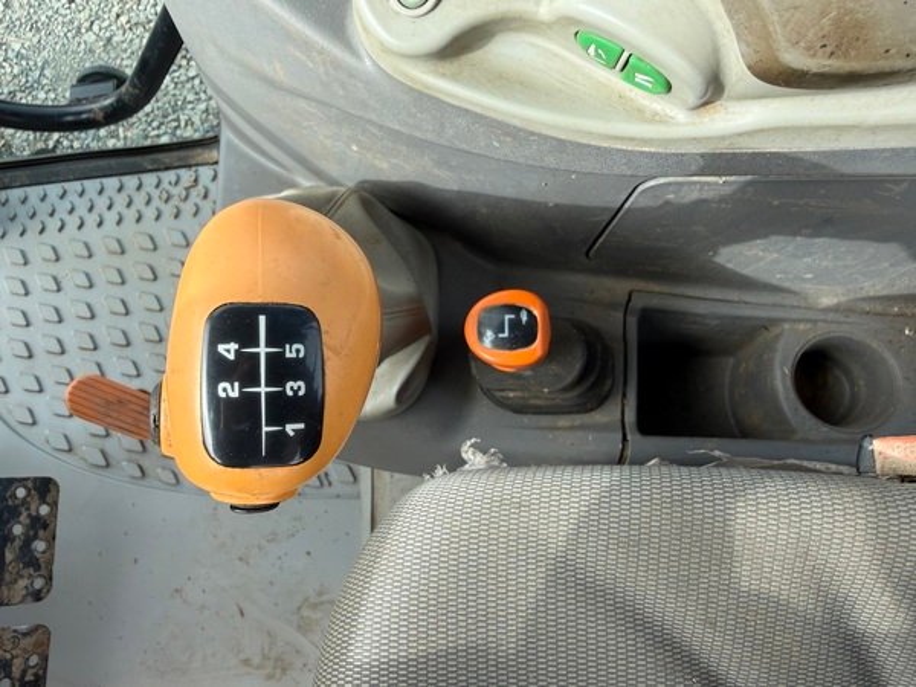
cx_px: 458
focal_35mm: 24
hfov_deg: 71.6
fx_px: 635
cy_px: 344
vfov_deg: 56.8
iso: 40
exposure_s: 1/149
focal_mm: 2.22
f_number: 2.2
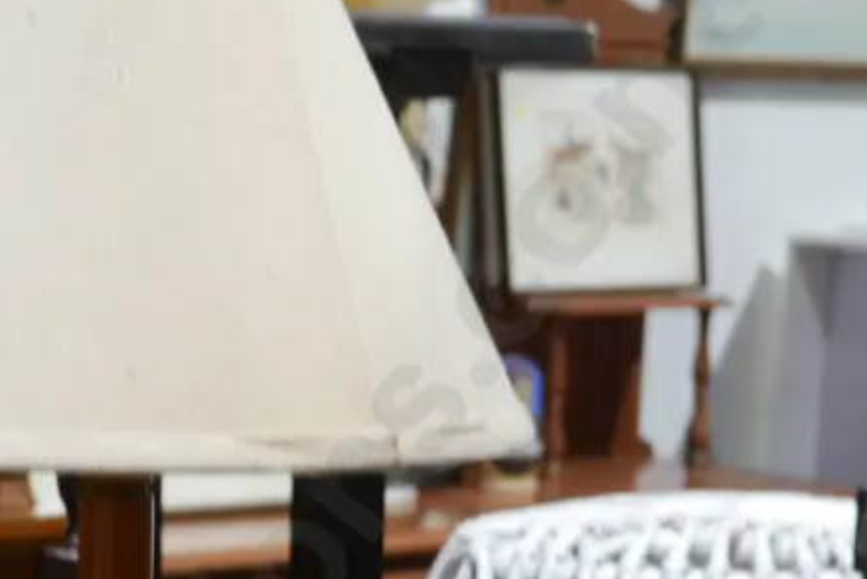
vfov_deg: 13.5
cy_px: 802
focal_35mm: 97
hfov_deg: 20.7
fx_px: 2337
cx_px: 121
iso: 400
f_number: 4.5
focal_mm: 20
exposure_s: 1/60
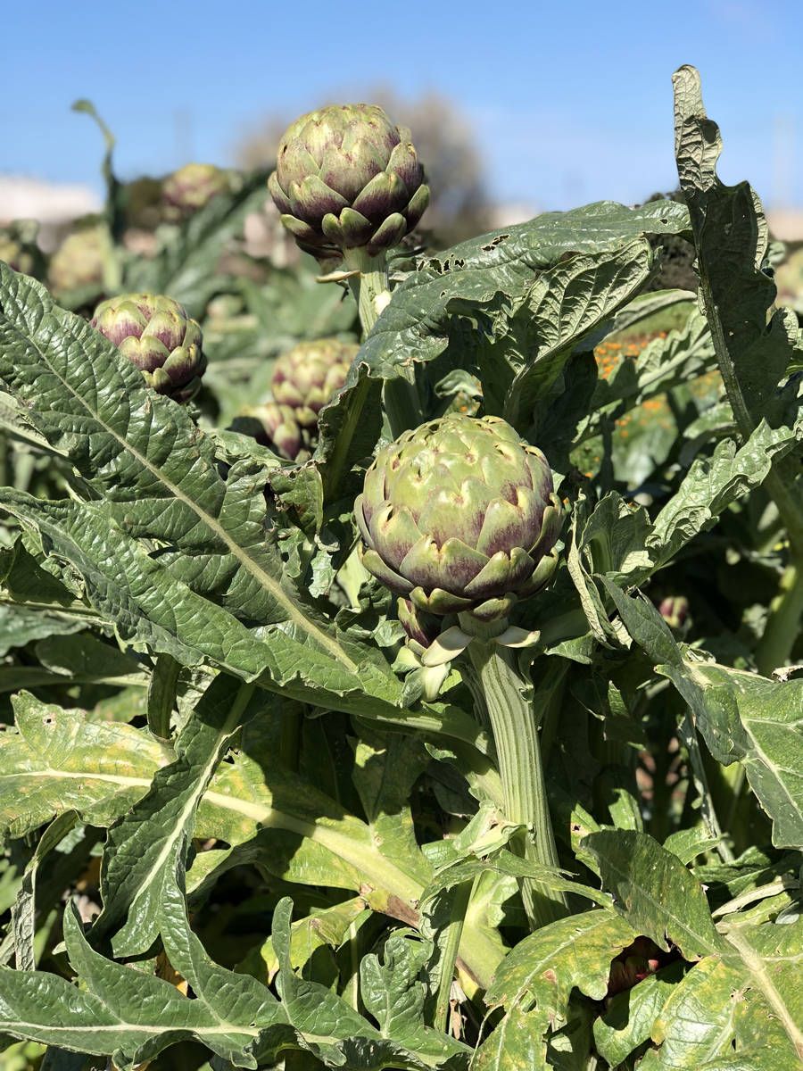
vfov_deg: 33.8
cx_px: 402
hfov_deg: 25.7
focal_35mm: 57
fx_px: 1763
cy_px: 536
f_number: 2.8
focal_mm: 6.6
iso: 20
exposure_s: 1/640
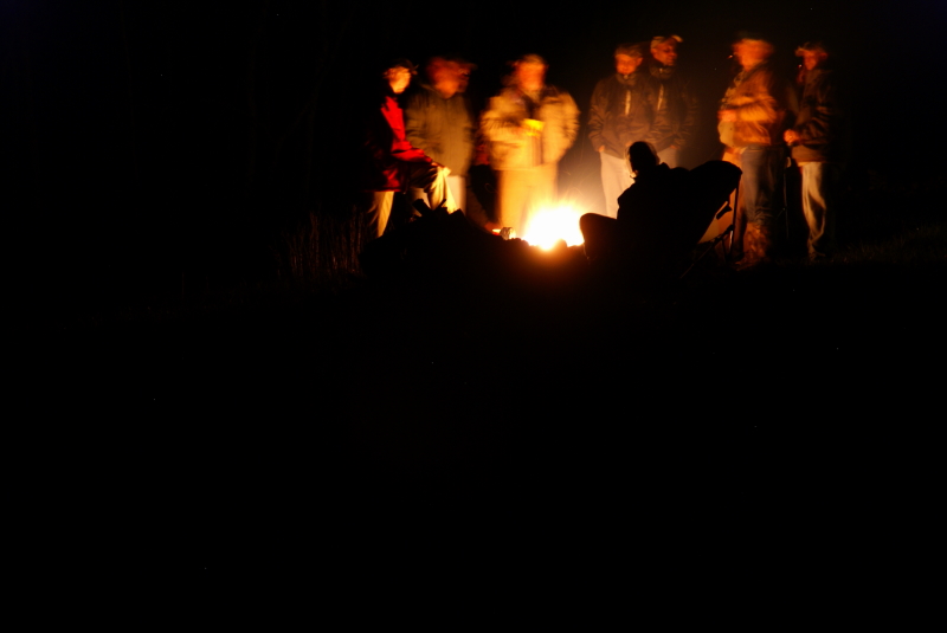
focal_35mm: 120
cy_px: 316
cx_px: 474
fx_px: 3159
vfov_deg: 11.4
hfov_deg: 17.0
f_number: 4.5
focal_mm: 80
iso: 200
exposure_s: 20
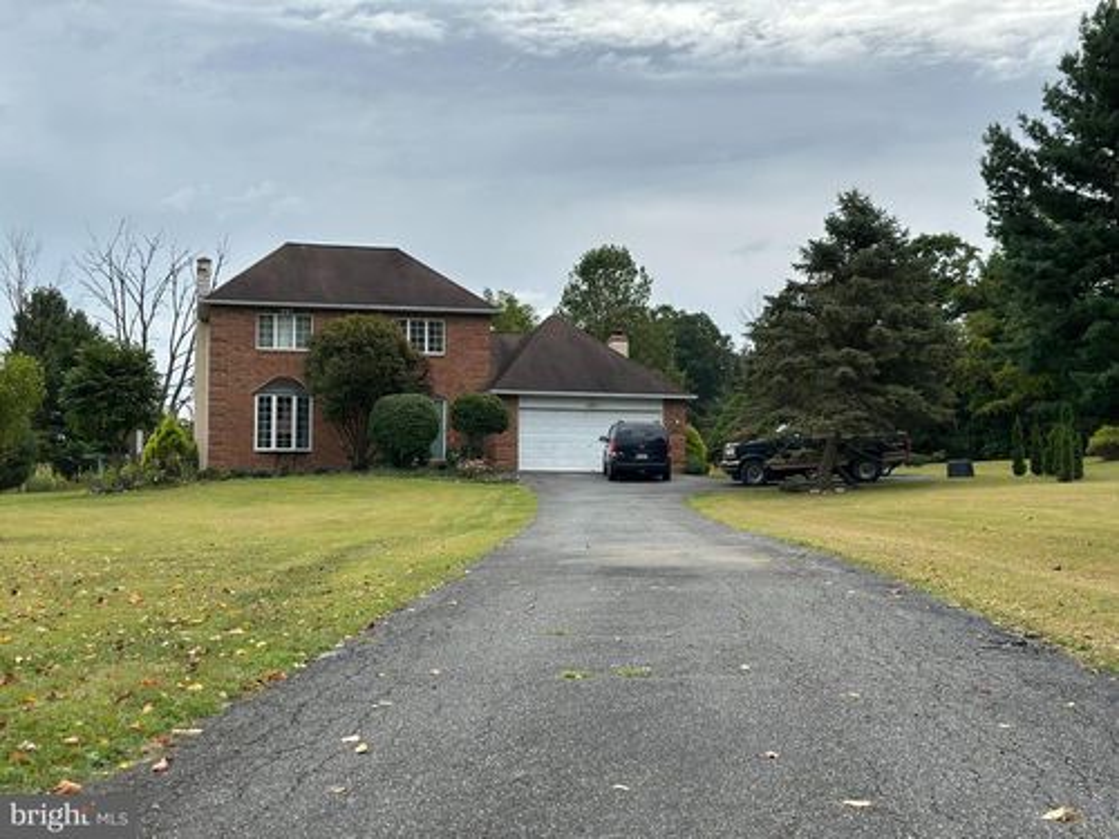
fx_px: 1552
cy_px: 420
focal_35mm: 48
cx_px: 560
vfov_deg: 30.3
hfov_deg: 39.7
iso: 80
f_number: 1.78
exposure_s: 1/5000
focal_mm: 6.86
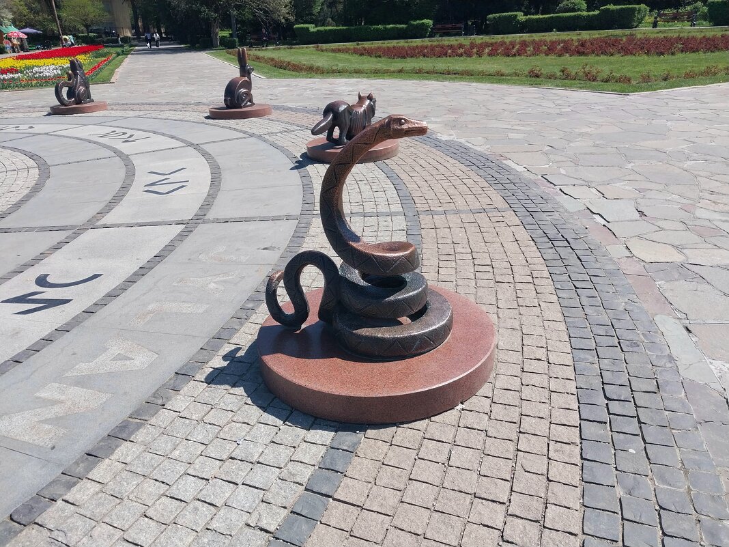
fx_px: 548
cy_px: 274
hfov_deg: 67.3
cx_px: 364
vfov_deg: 53.1
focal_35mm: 26
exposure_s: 1/909
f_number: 1.8
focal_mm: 4
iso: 20
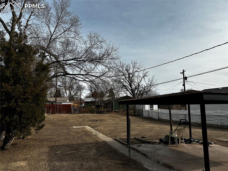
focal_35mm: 24
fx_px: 158
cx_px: 114
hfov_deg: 71.6
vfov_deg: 56.8
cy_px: 86
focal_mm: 6.86
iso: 80
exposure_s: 1/6211
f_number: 1.78
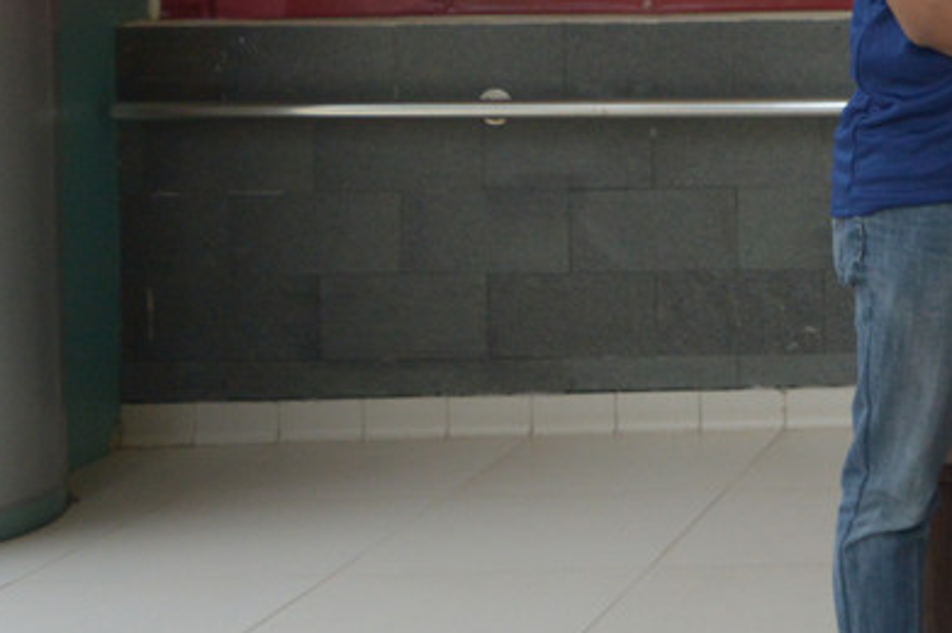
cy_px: -44
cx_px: 1333
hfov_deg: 21.4
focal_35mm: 83
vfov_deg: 16.0
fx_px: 2193
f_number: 3.5
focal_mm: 18
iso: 800
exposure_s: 1/1000
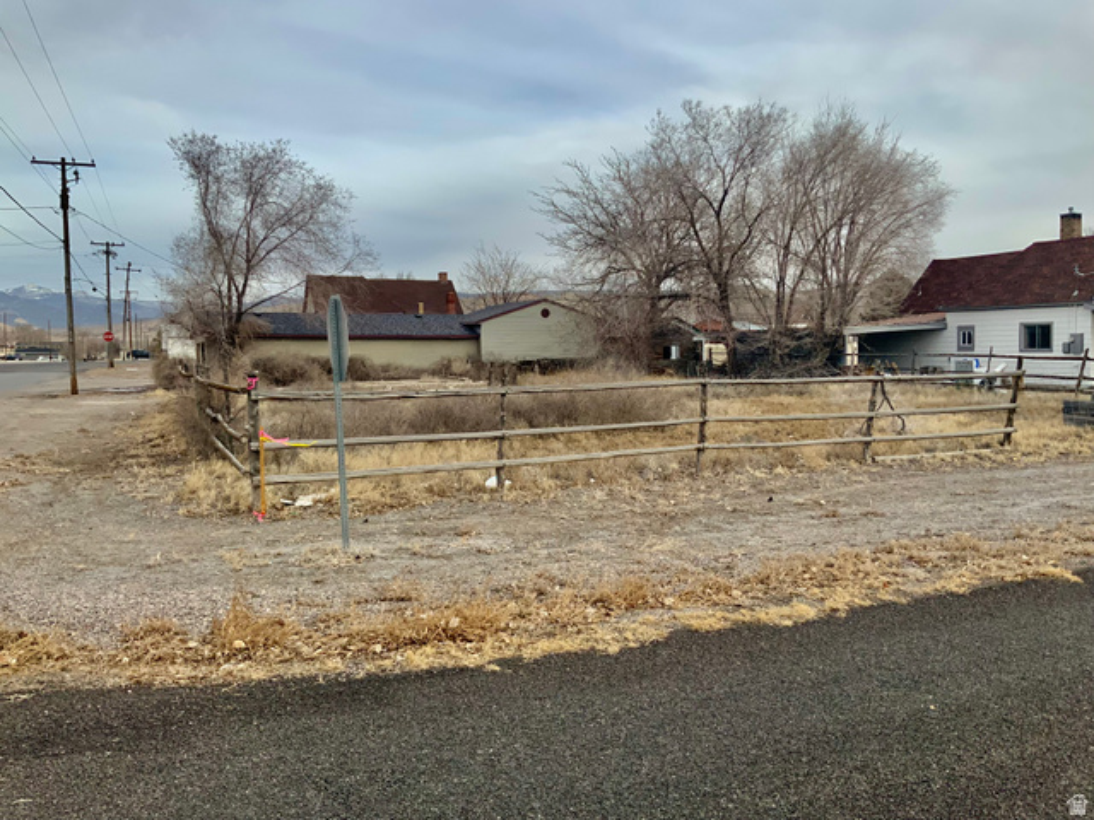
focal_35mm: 29
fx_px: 917
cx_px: 547
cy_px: 410
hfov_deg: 61.7
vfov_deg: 48.2
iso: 16
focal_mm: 3
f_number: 1.8
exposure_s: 1/1451
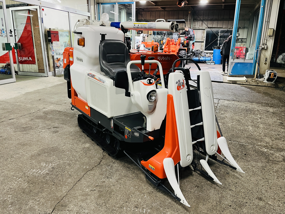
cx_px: 142
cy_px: 107
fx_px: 214
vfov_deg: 53.1
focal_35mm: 26
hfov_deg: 67.3
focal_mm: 5.1
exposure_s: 1/60
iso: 320
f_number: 1.6
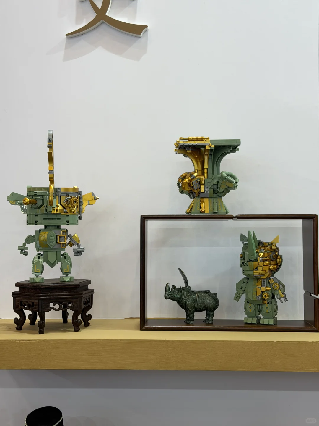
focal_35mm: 48
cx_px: 160
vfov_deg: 39.7
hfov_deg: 30.3
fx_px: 590
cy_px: 213
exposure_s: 1/122
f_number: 1.78
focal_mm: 6.76
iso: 50
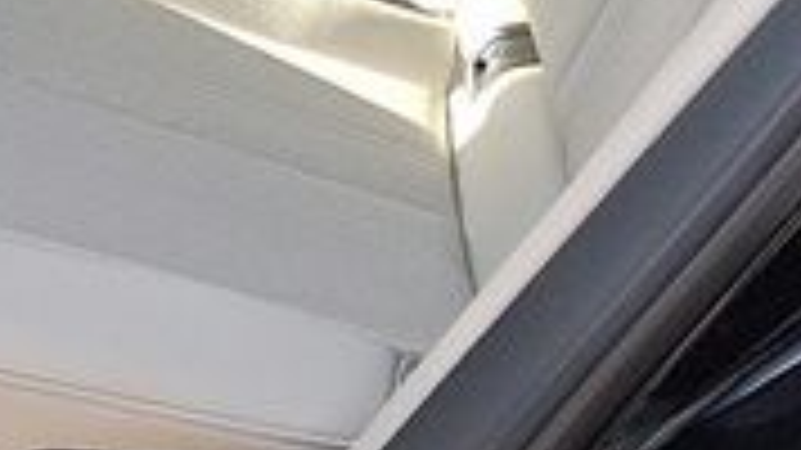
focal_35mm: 98
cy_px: -468
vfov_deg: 11.1
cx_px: 86
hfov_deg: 21.3
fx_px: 2081
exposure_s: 1/169
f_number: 1.8
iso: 25
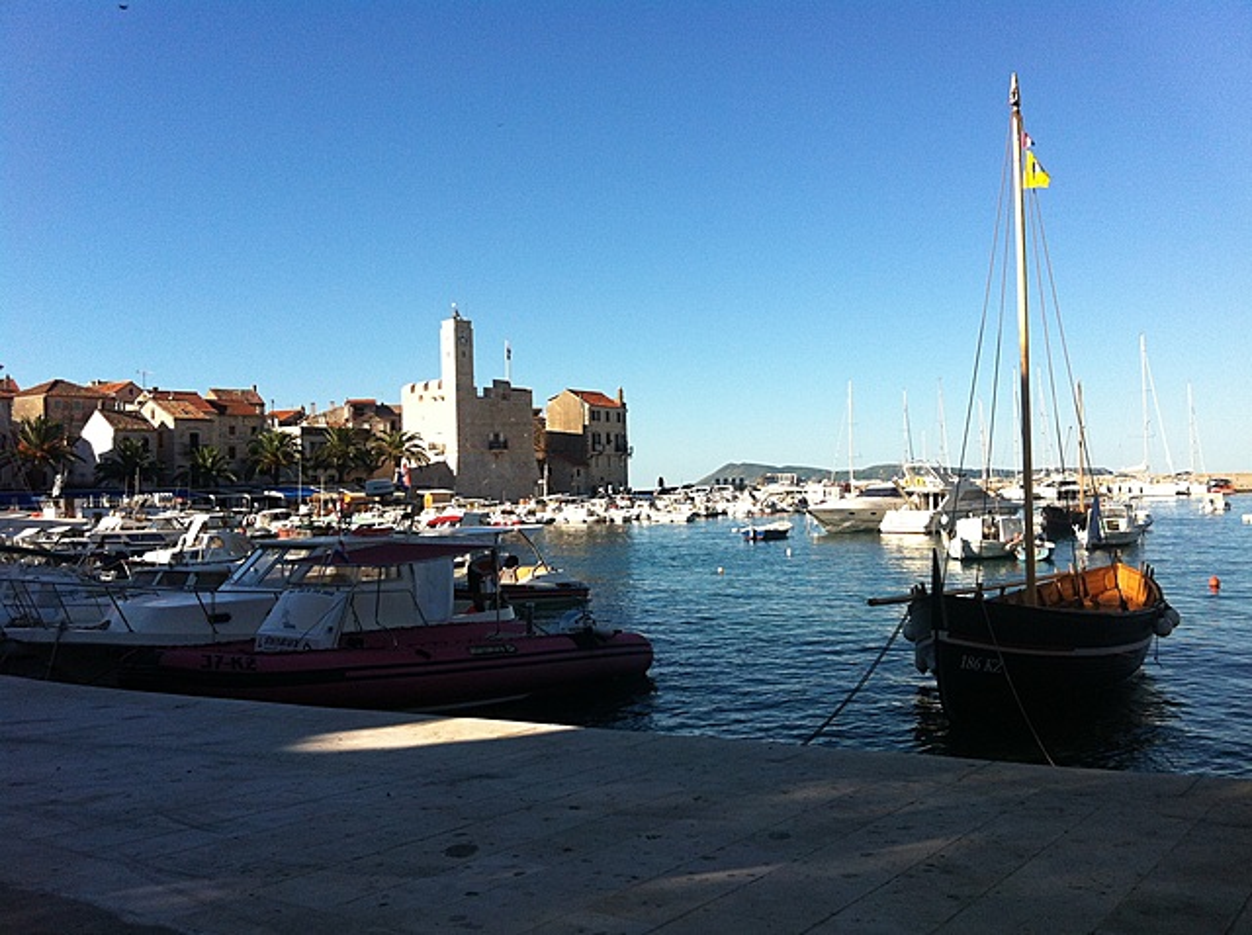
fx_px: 1264
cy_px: 468
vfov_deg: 40.6
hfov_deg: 52.7
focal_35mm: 35
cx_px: 626
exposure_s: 1/1312
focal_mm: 3.85
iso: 80
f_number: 2.8
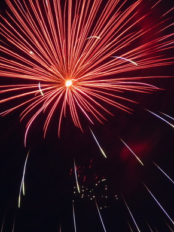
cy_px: 141
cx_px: 30
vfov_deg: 6.3
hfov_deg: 4.8
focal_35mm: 312
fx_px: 2091
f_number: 11
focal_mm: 32.3
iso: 100
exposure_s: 2
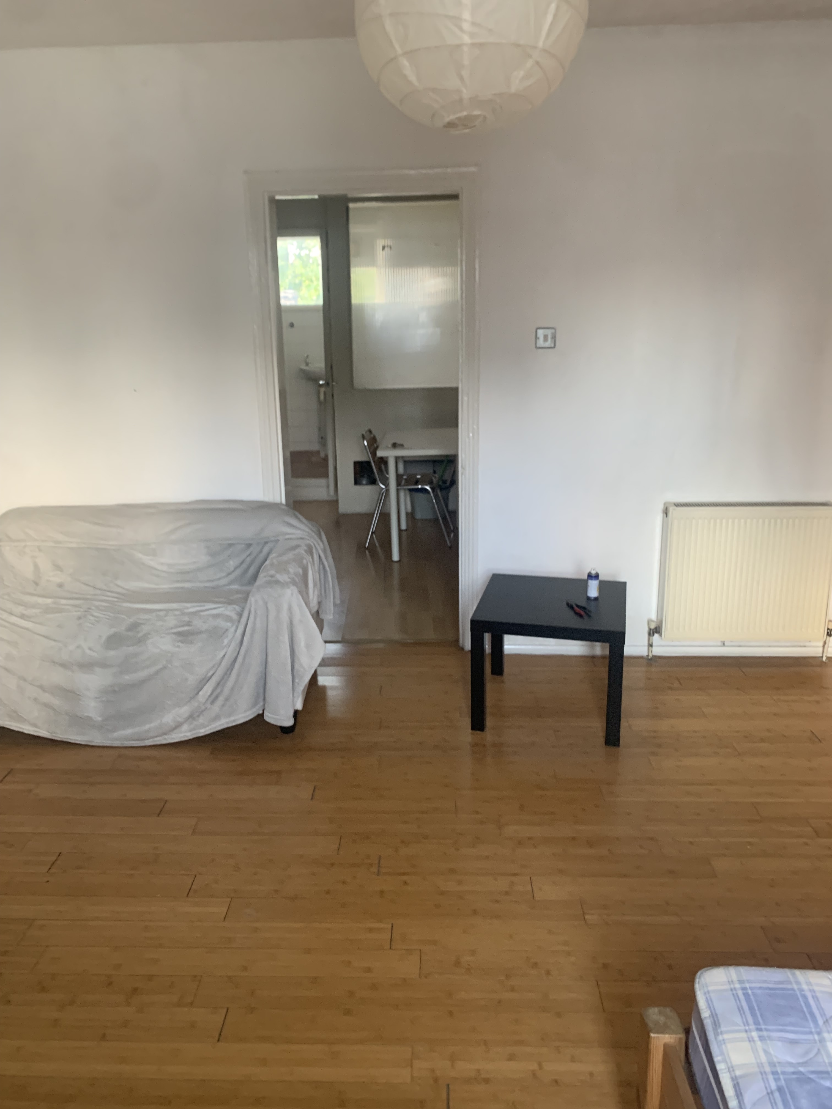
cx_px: 416
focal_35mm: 26
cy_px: 554
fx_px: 833
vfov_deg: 67.3
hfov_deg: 53.1
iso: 200
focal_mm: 4.25
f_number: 1.8
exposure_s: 1/60
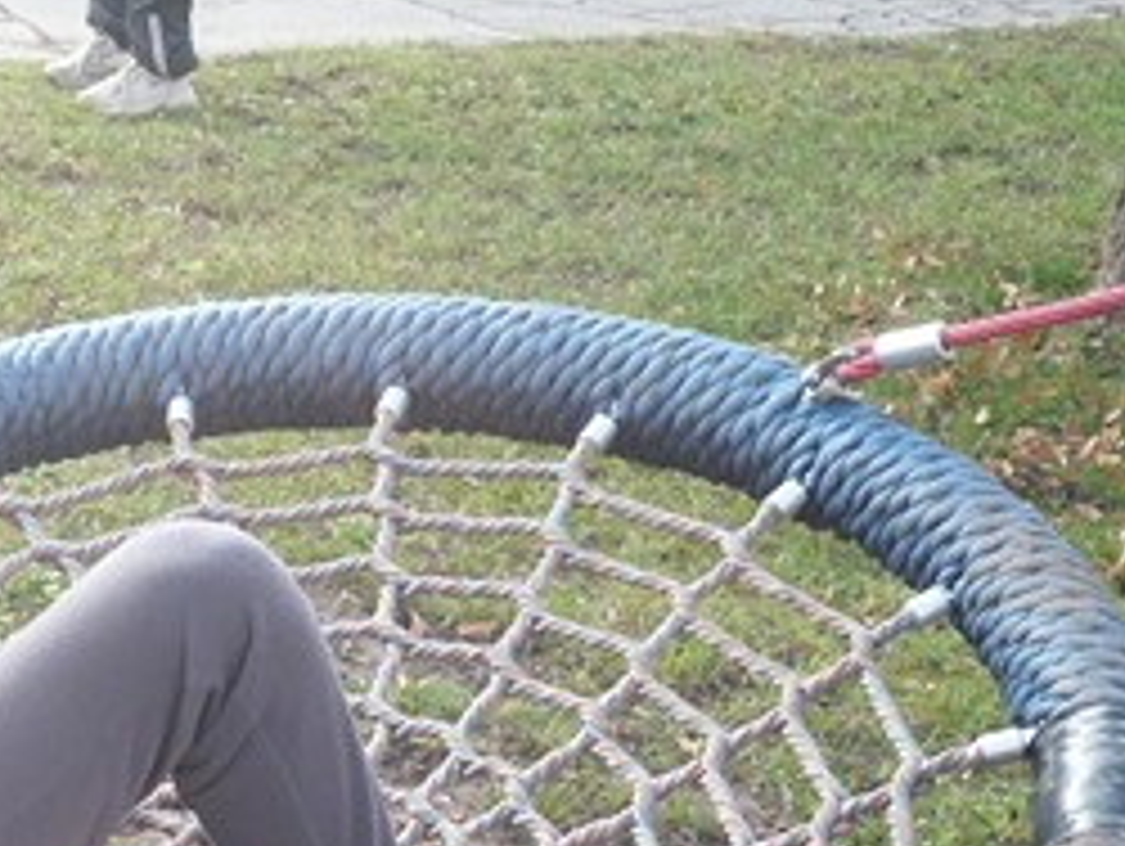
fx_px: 3123
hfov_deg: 19.9
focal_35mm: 96
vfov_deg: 15.3
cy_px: 698
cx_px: 32
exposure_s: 1/125
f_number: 3
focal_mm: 6.6
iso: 160
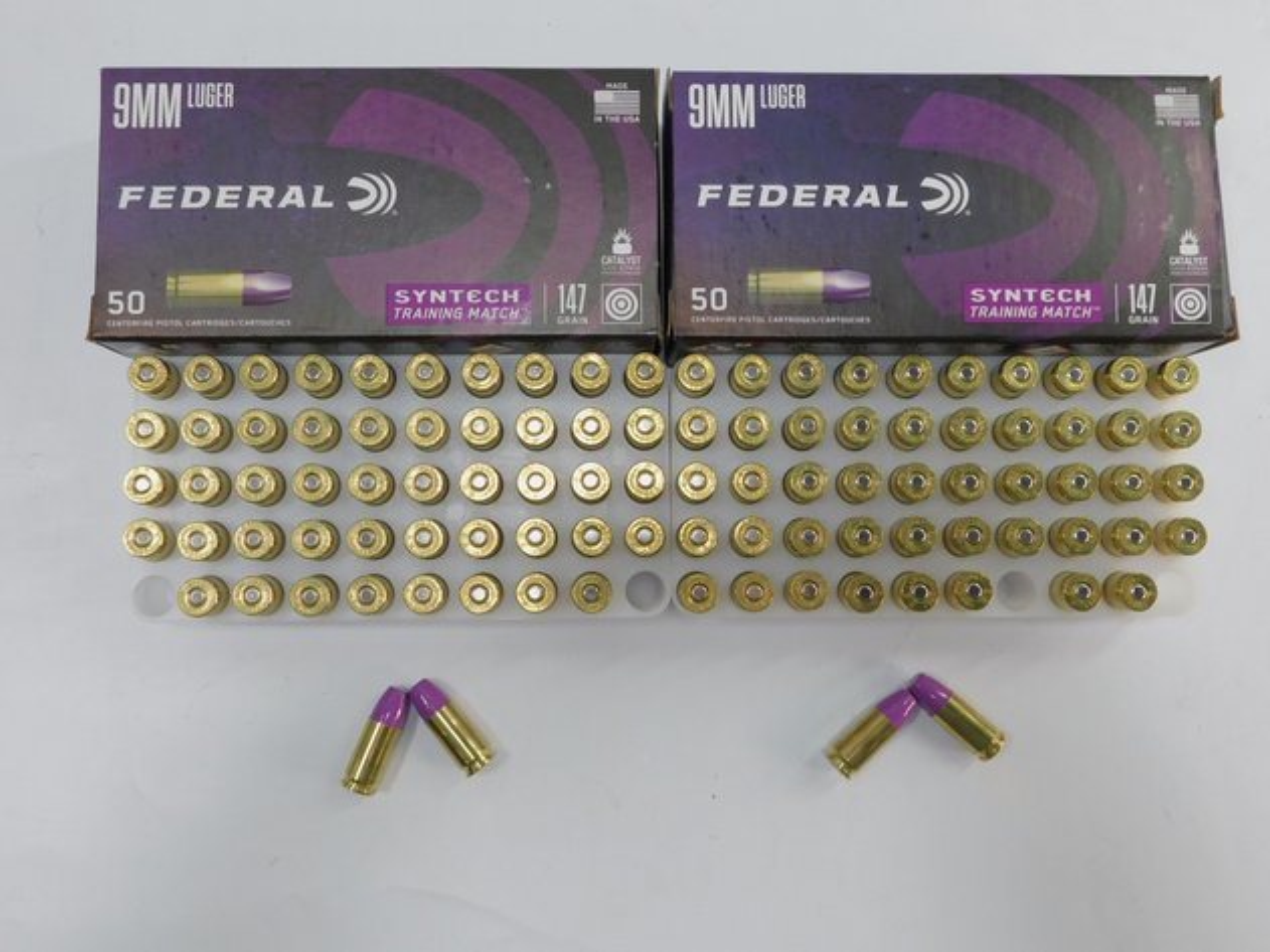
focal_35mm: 30
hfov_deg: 60.0
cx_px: 635
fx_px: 1100
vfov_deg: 46.8
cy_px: 476
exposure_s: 1/320
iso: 125
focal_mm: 5.3
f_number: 3.2
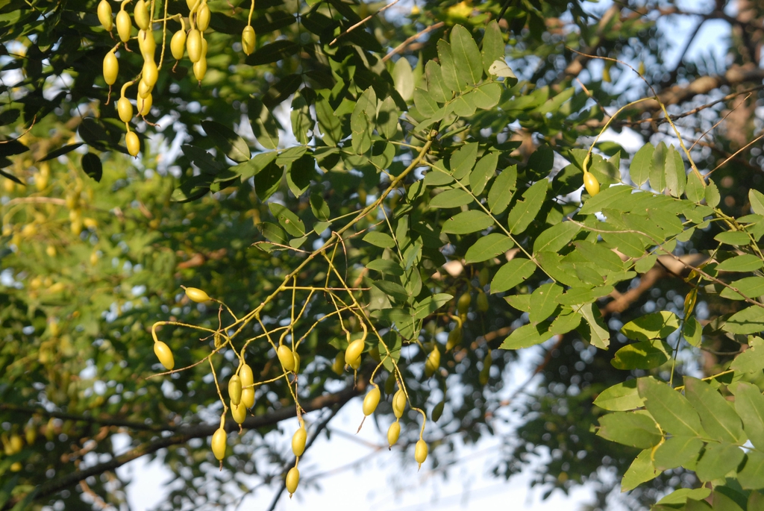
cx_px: 382
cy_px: 256
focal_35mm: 117
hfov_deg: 17.5
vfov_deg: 11.7
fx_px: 2485
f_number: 7.1
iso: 400
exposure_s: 1/180
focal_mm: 78
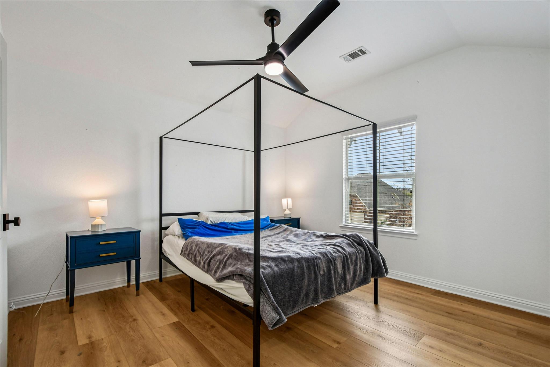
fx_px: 229
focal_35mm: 15
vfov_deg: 77.3
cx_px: 275
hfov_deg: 100.4
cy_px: 184
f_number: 8
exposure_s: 1/125
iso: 400
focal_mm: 10
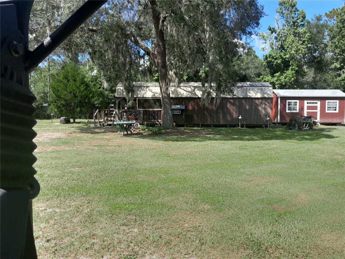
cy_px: 130
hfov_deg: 65.3
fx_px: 269
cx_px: 172
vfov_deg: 51.4
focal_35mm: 27
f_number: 1.8
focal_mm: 4
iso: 40
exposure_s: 1/274
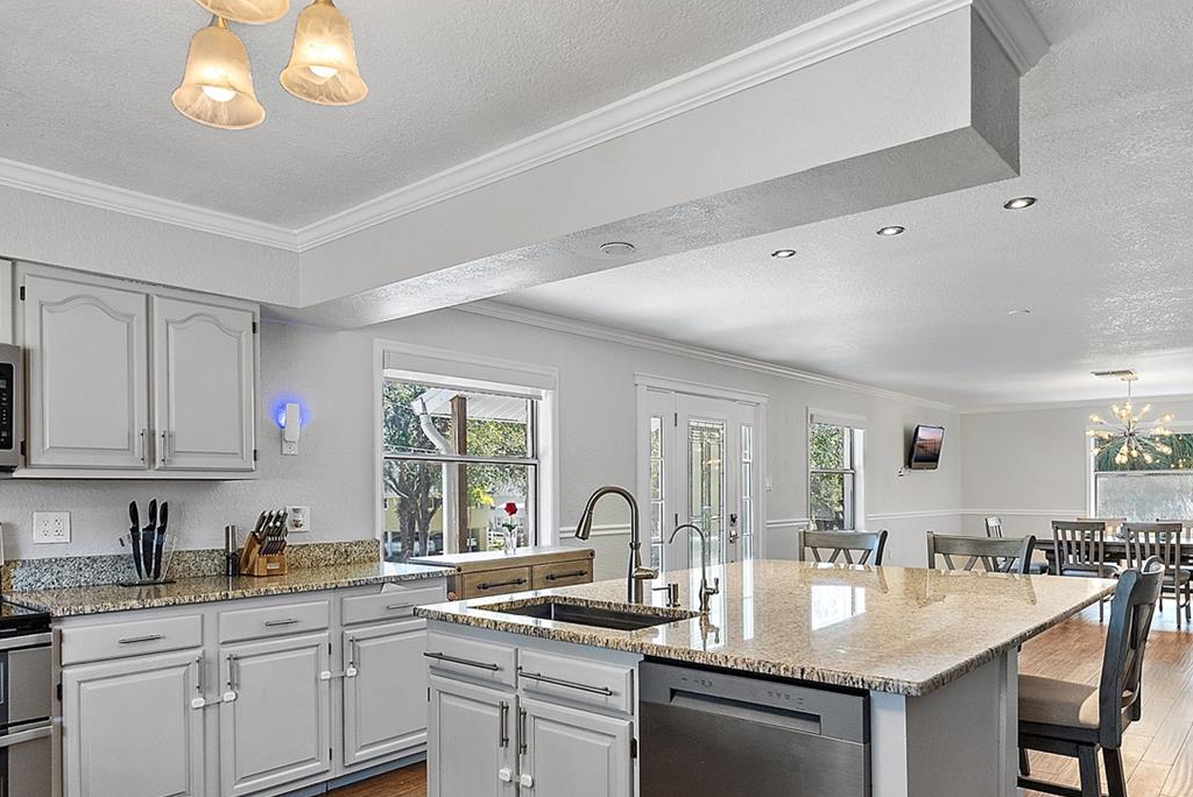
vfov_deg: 49.5
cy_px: 500
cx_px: 586
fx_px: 855
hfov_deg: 69.8
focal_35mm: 26
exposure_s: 1/125
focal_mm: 16.5
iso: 1600
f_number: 4
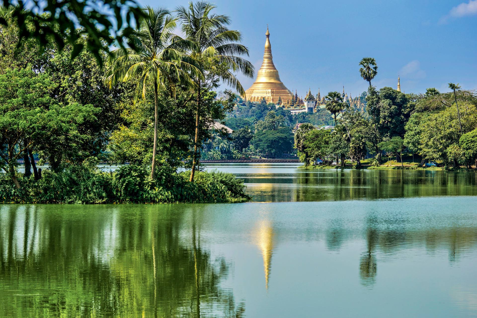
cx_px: 238
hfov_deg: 13.7
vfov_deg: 9.1
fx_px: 1987
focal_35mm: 150
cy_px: 159
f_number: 9
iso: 100
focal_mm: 150
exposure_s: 1/200
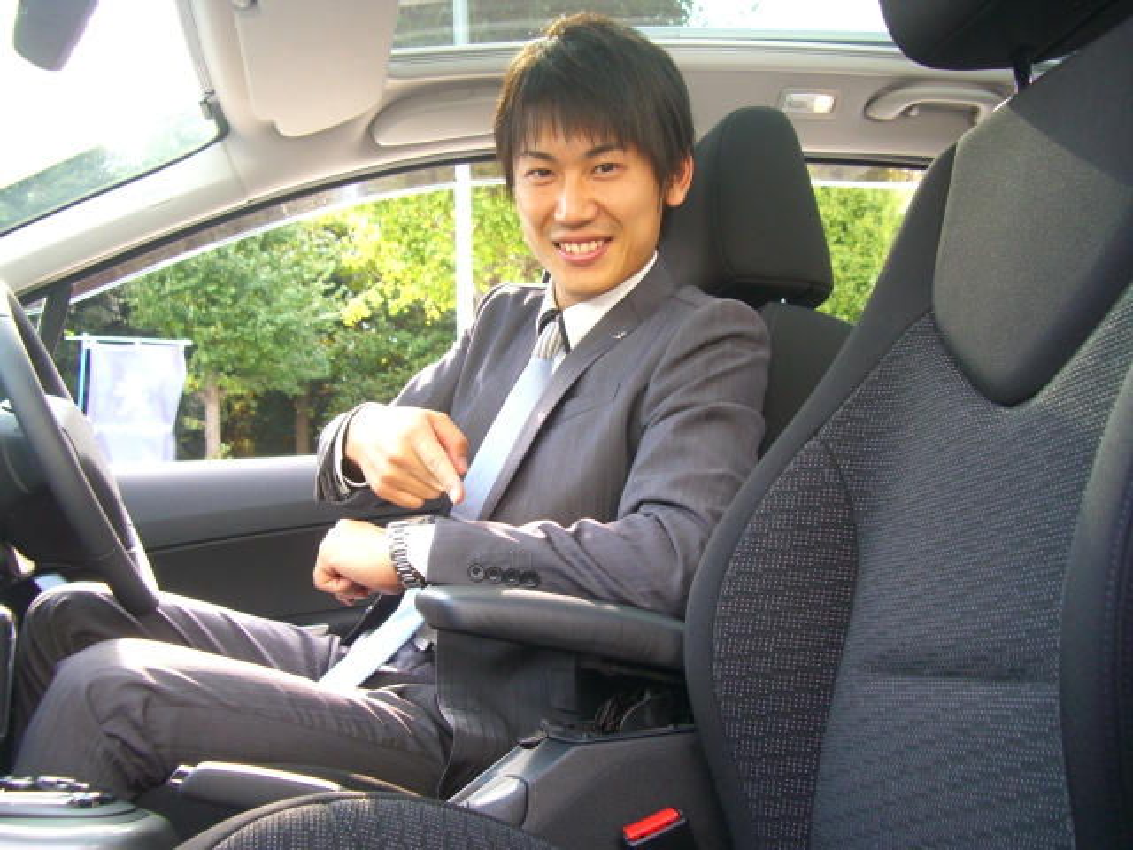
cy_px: 425
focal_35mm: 38
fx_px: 1244
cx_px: 566
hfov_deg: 49.0
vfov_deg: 37.7
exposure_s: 1/60
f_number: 2.8
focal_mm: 7.9
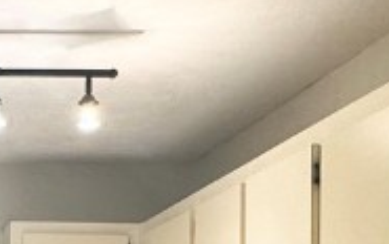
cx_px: -86
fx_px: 870
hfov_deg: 23.0
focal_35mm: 82
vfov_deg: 14.9
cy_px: 362
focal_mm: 2.22
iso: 200
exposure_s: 1/60
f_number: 2.2
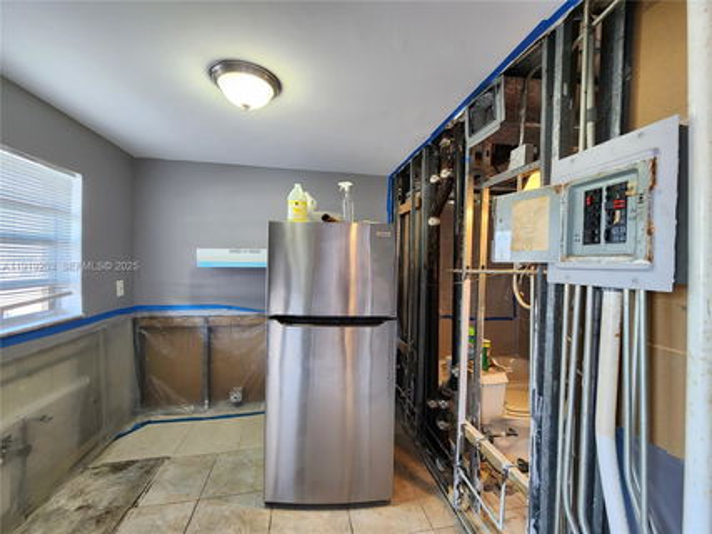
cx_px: 356
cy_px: 267
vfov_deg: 89.9
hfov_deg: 106.2
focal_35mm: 13
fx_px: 267
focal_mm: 2.2
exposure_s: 1/60
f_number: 2.2
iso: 250
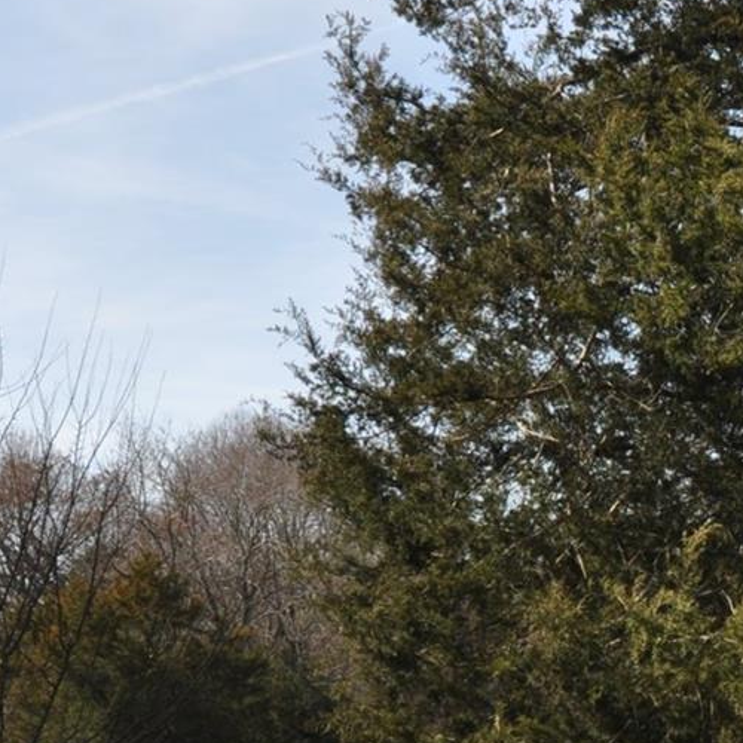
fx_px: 1773
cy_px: 655
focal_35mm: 73
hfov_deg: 20.4
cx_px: 1104
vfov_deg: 23.1
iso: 320
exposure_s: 1/200
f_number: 7.1
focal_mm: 14
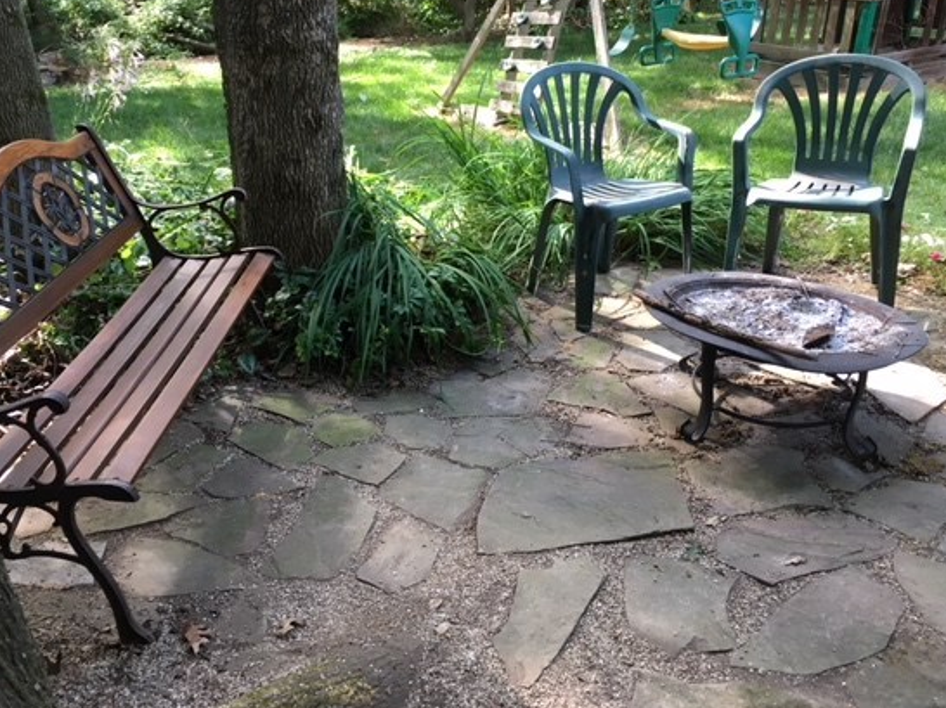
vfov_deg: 41.7
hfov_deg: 53.9
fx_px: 929
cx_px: 430
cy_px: 306
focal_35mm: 34
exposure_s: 1/40
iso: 25
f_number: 2.2
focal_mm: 4.15
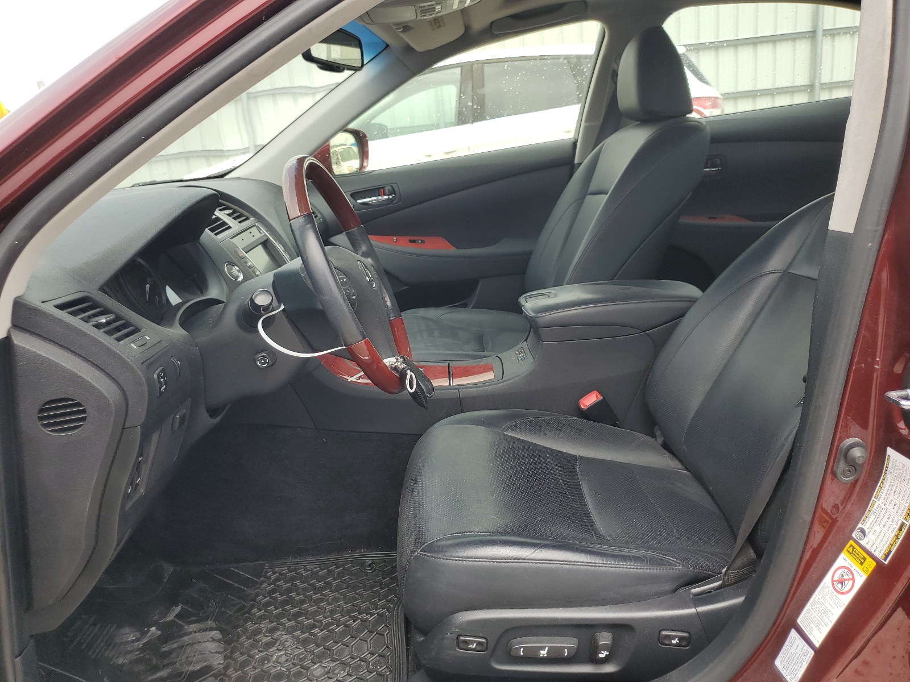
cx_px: 455
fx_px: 683
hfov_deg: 67.3
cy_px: 341
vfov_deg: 53.1
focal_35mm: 26
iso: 50
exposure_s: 1/909
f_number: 1.5
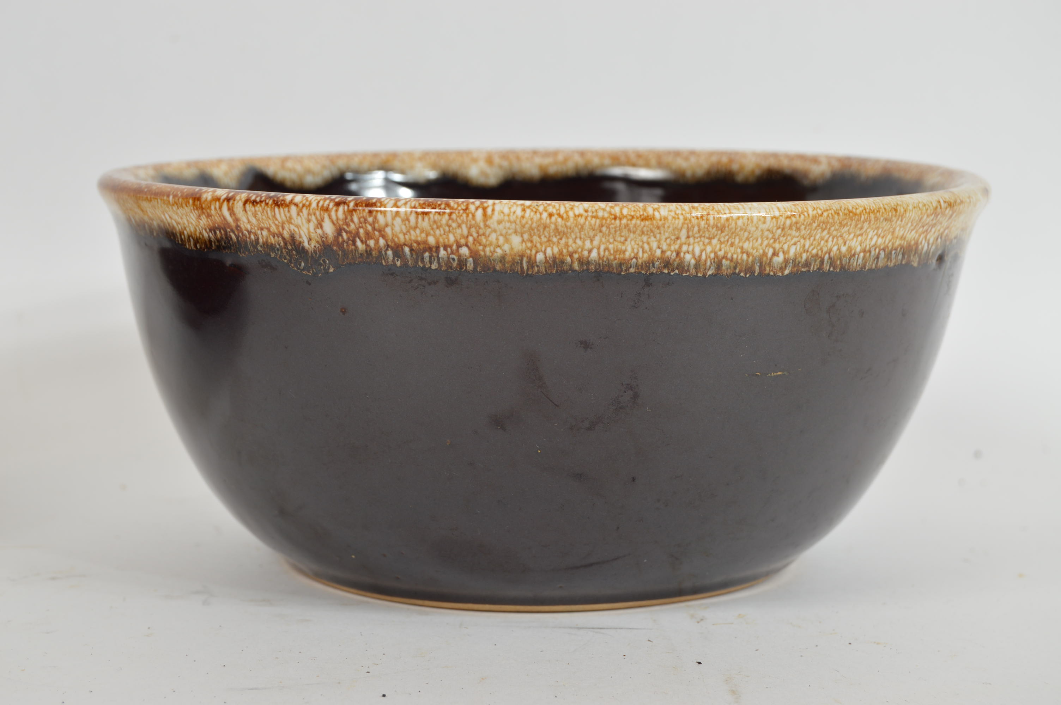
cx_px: 530
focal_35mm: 82
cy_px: 352
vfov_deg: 16.5
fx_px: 2429
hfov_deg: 24.6
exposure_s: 1/80
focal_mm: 55
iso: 100
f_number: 9
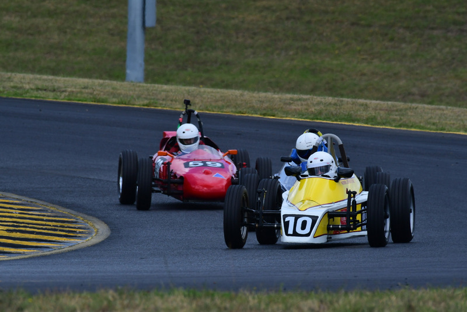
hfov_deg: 2.7
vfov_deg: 1.8
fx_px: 9732
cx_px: 234
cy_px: 156
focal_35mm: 750
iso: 500
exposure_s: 1/640
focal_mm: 500
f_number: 11
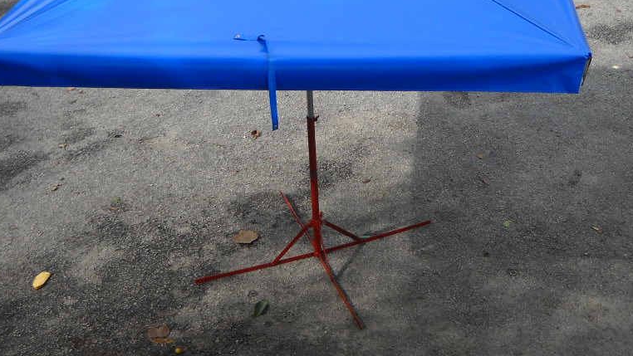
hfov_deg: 34.9
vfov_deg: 19.9
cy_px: 77
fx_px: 1007
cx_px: 336
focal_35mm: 60
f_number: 5.5
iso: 64
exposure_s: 1/184
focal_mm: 6.72
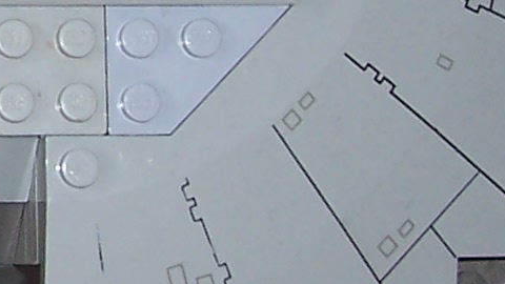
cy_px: -155
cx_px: -363
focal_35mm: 190
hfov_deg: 10.7
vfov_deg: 6.3
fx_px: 2544
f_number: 2.7
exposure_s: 1/60
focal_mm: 5.6
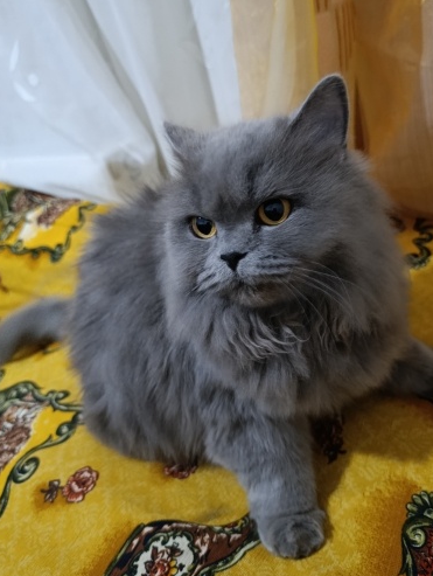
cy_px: 271
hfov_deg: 49.6
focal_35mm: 28
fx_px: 466
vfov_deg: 63.3
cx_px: 252
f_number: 1.65
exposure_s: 1/25
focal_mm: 6.11
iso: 3658
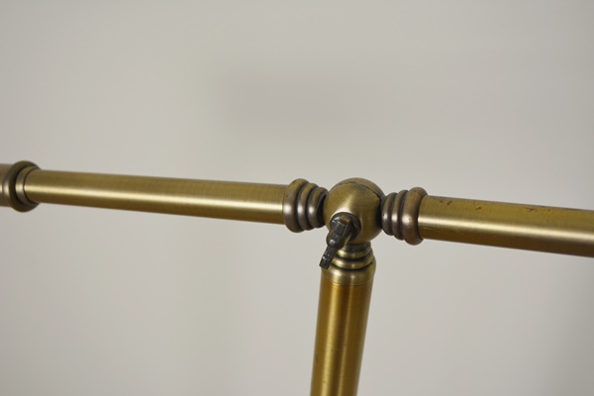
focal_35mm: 48
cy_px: 198
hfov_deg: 41.1
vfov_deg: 28.1
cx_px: 297
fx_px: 792
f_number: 5
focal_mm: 32
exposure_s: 1/100
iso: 400
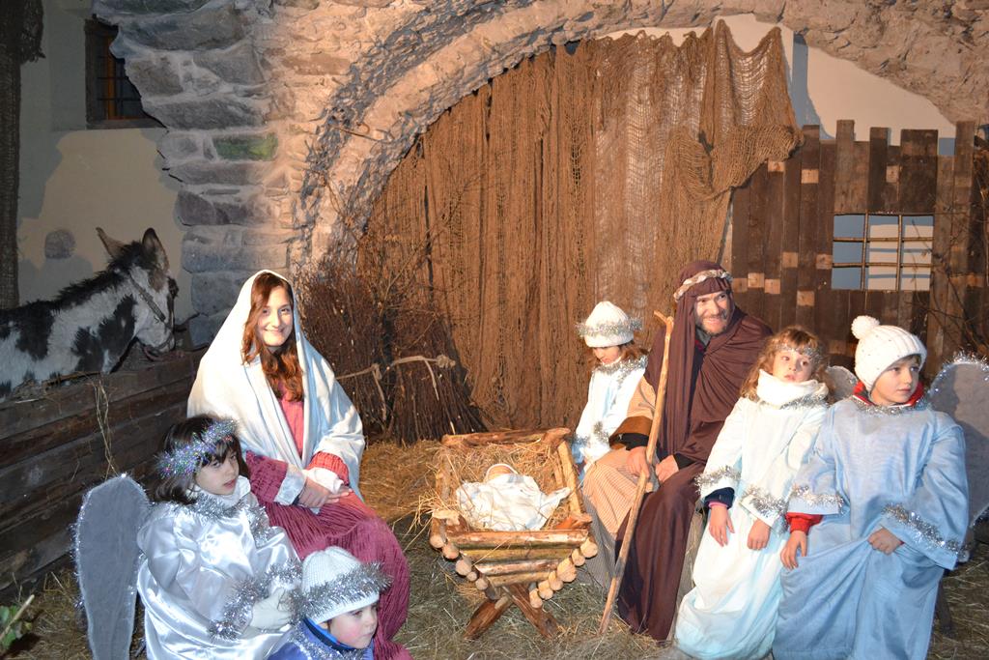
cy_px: 330
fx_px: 907
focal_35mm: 33
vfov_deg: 40.0
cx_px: 494
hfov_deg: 57.2
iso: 1800
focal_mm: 22
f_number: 3.8
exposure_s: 1/60
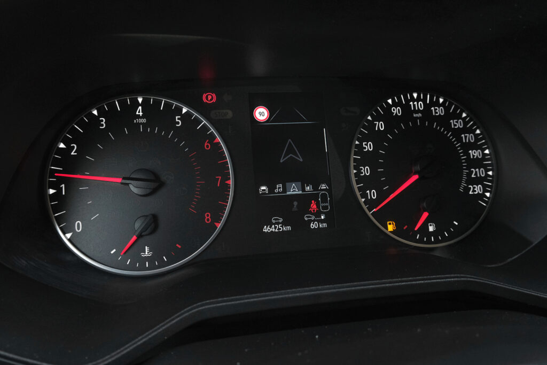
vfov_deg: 46.4
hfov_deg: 65.5
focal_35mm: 28
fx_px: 425
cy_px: 182
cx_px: 274
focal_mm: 18.6
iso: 2000
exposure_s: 1/160
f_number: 8
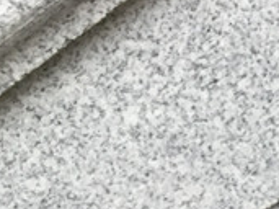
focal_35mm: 163
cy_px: 522
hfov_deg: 10.8
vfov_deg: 8.3
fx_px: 1313
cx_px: 612
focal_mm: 3.3
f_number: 2.4
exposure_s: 1/143
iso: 25
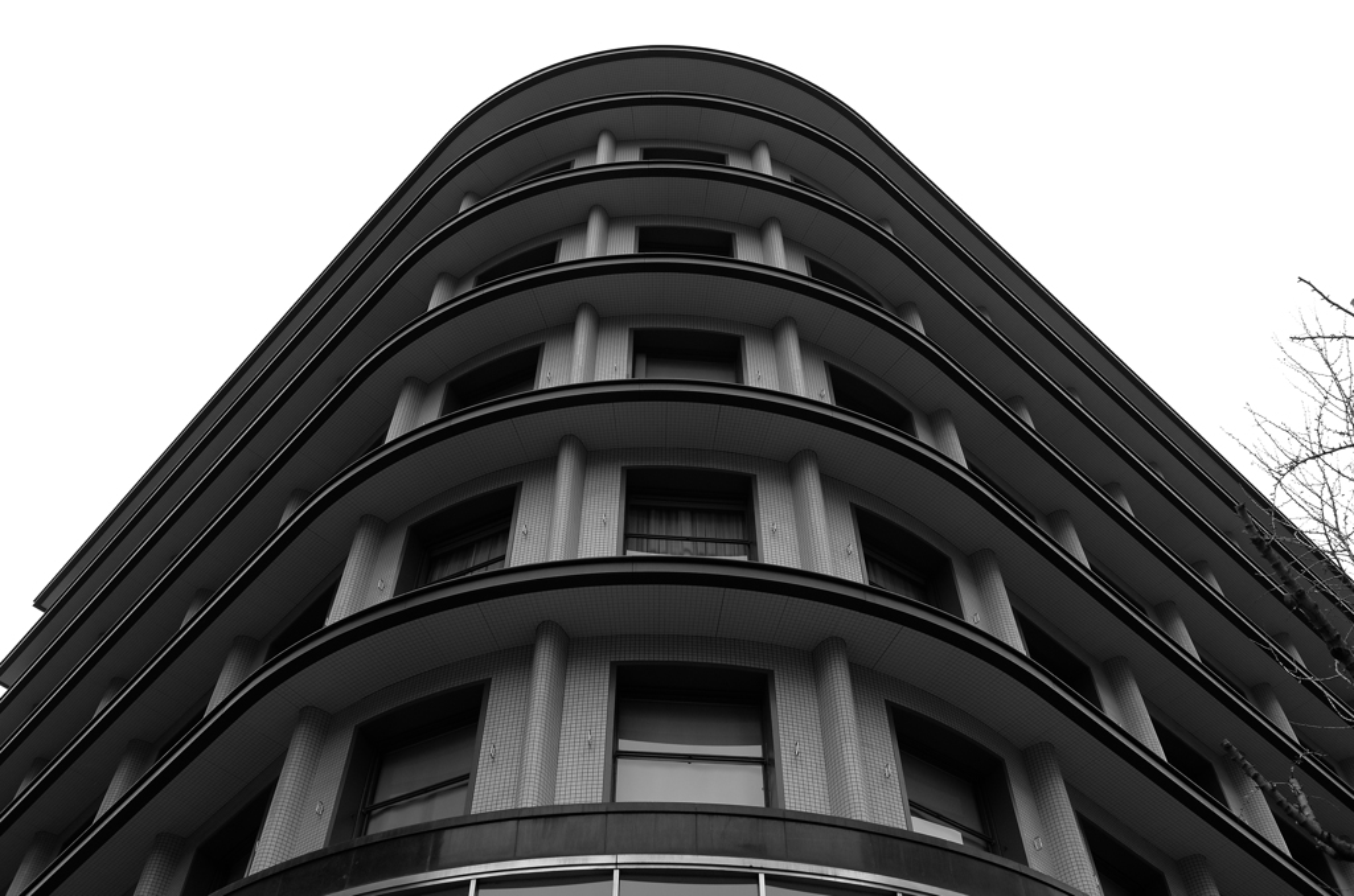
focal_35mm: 36
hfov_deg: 53.2
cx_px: 677
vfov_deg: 36.7
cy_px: 448
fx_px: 1351
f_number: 4.5
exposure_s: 1/250
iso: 400
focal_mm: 24
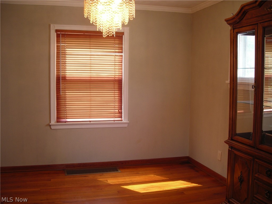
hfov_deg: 49.0
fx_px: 299
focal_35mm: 38
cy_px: 102
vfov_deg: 37.7
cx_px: 136
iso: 50
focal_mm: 6.3
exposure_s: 1/34.8
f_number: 3.2
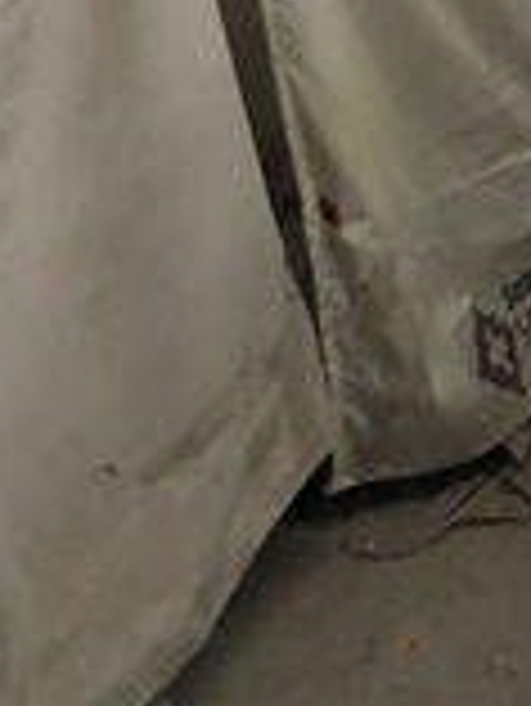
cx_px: 1570
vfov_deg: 10.2
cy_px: -697
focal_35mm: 180
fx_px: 3677
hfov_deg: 7.3
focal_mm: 3.99
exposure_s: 1/40
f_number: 1.8
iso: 25
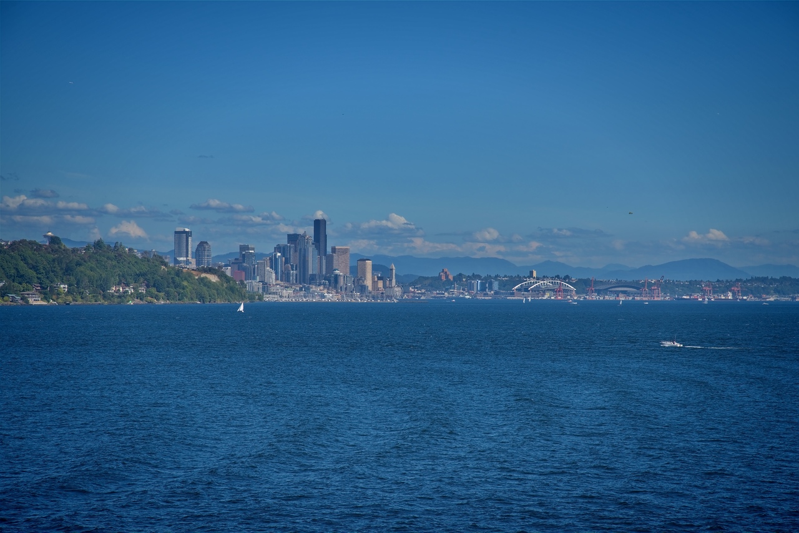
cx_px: 400
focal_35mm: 120
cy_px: 266
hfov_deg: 17.1
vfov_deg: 11.4
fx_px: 2664
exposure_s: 1/320
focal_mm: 120
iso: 100
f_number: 9
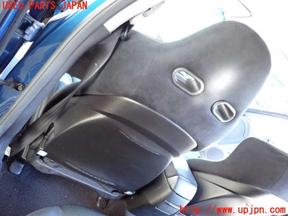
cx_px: 144
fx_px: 250
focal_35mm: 30
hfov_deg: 60.0
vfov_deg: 46.8
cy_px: 108
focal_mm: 5.4
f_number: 2.3
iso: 1600
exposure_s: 1/125
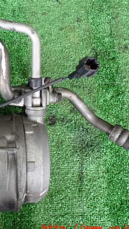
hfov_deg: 23.0
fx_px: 304
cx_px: 1
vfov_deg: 41.3
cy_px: 113
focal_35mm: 50
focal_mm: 5.79
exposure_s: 1/50
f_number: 2.4
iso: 200
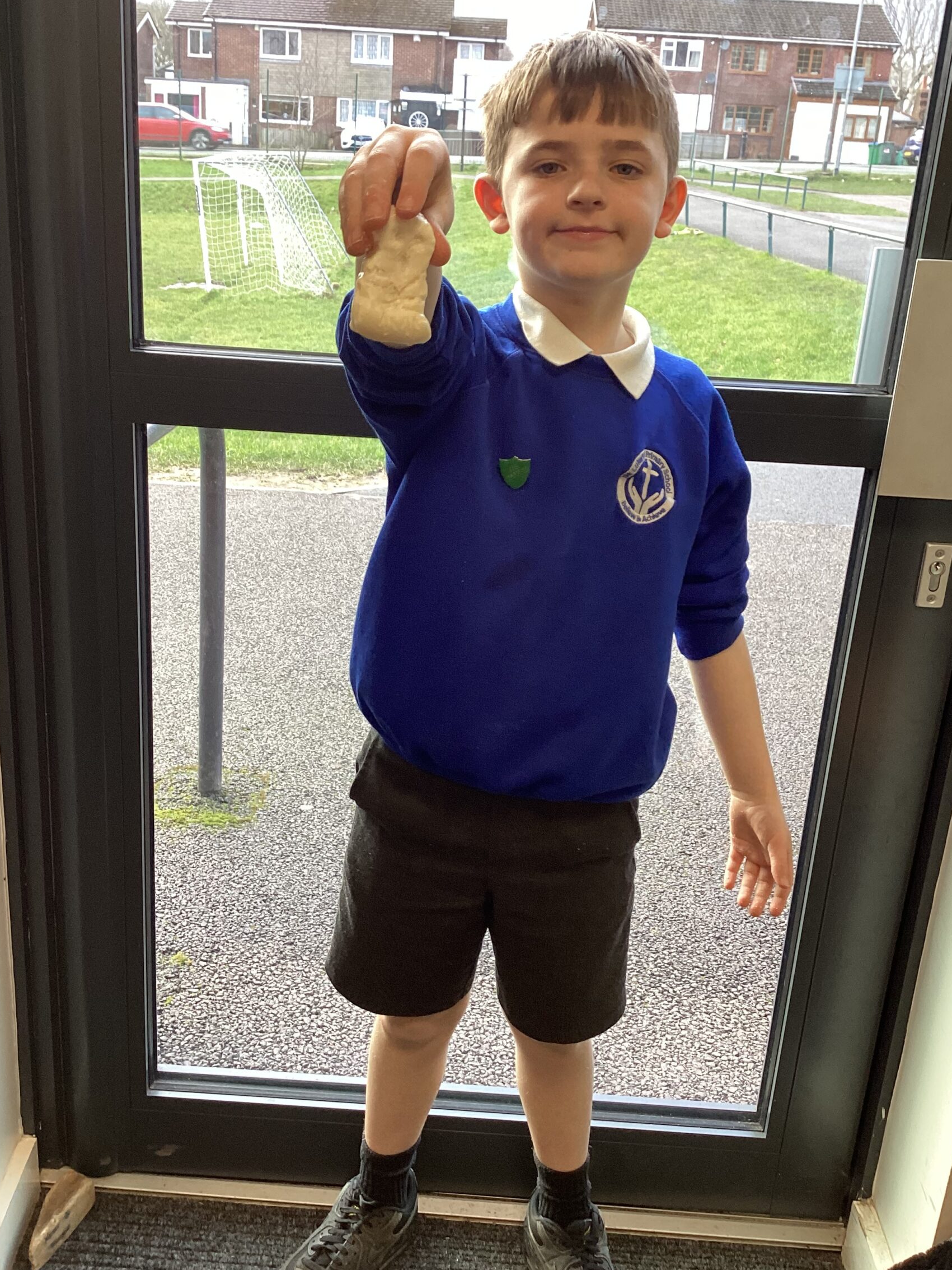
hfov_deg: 40.7
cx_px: 439
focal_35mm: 35
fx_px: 1283
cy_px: 589
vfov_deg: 52.6
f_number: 2.4
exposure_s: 1/60
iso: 80
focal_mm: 3.3
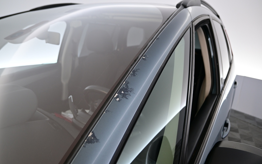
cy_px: 86
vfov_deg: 49.3
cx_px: 131
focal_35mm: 25
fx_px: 179
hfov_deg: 72.5
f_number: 3.5
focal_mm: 16
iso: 400
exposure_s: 1/25
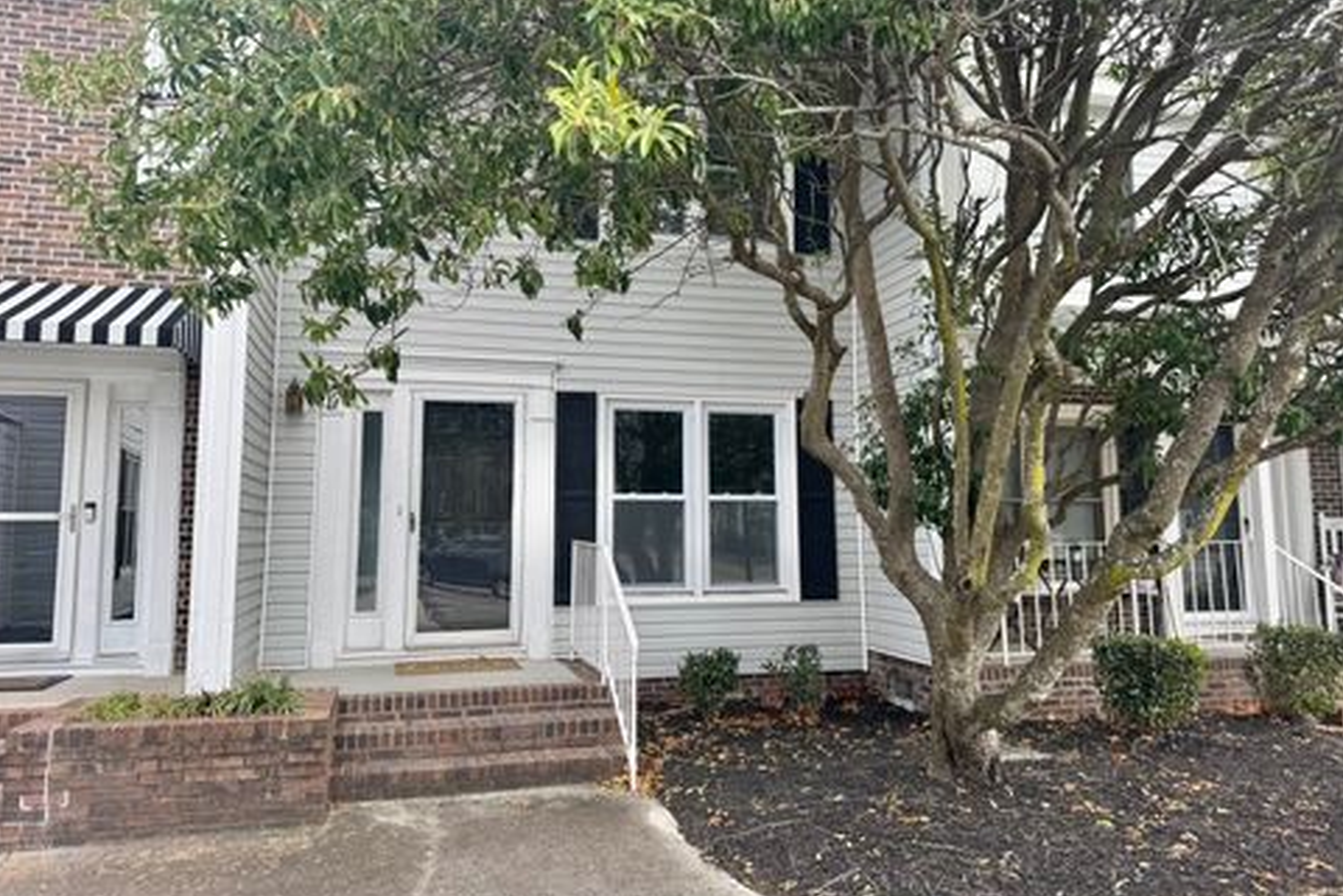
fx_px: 970
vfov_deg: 49.5
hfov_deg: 69.4
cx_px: 646
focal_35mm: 26
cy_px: 410
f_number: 1.78
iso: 80
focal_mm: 6.76
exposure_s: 1/419
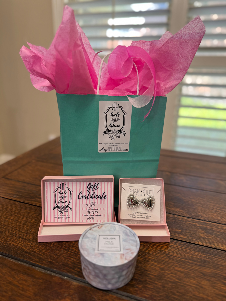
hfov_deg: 56.8
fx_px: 209
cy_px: 150
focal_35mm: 24
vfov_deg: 71.6
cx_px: 113
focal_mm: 6.76
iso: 160
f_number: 1.78
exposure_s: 1/60
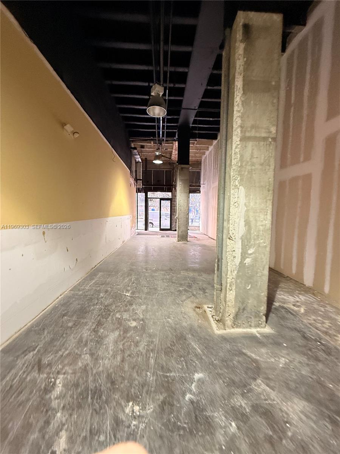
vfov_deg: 102.1
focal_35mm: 14
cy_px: 227
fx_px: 183
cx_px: 170
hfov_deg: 85.7
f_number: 2.2
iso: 250
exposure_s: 1/60
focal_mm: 2.22
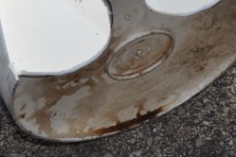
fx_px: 782
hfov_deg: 17.2
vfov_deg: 11.4
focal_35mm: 119
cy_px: 6
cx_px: 131
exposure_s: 1/200
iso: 400
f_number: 16
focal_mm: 31
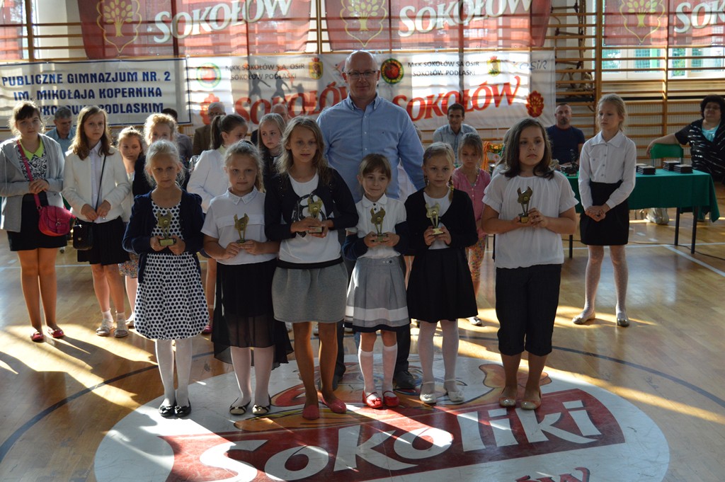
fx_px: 966
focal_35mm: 48
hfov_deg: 41.1
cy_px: 241
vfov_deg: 28.0
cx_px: 362
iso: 900
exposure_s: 1/500
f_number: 4.5
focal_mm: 32
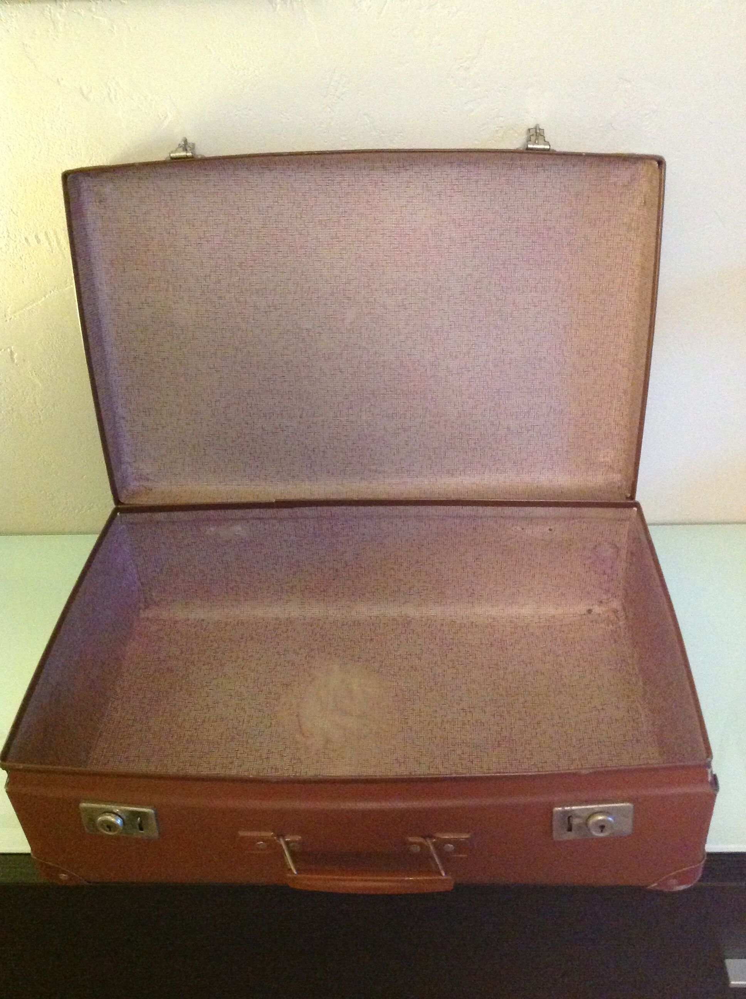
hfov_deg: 40.6
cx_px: 373
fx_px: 1008
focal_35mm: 35
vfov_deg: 52.7
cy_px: 500
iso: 640
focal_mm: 4.28
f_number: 2.4
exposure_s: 1/17
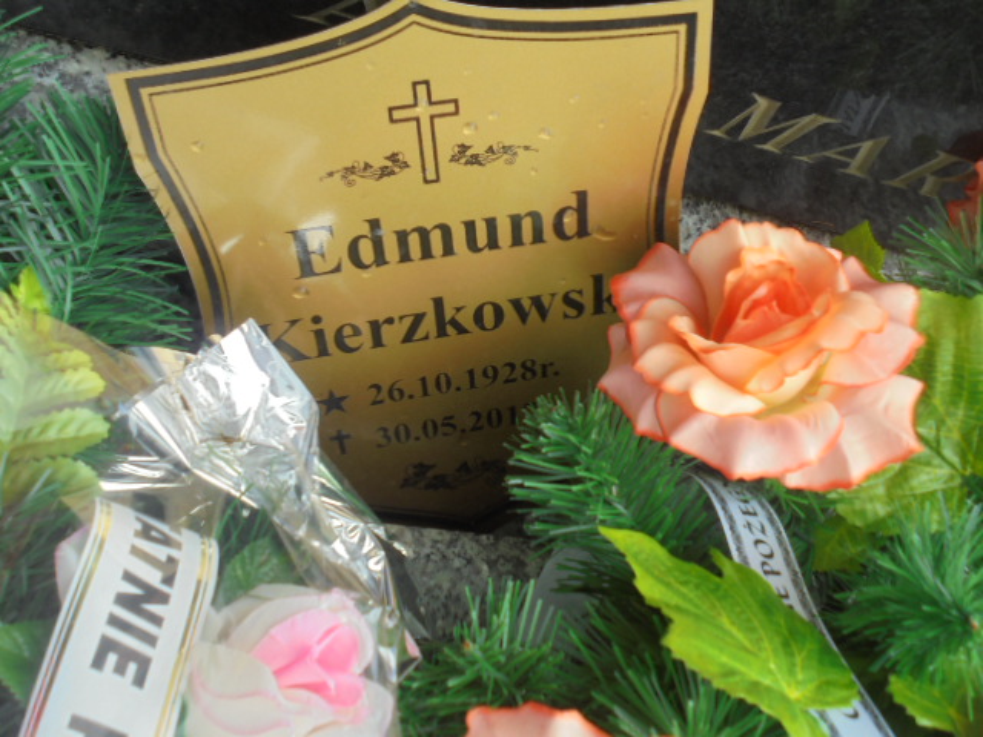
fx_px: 1079
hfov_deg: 49.0
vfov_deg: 37.7
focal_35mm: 38
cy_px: 368
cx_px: 492
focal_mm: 6.9
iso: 100
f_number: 4.2
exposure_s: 1/160
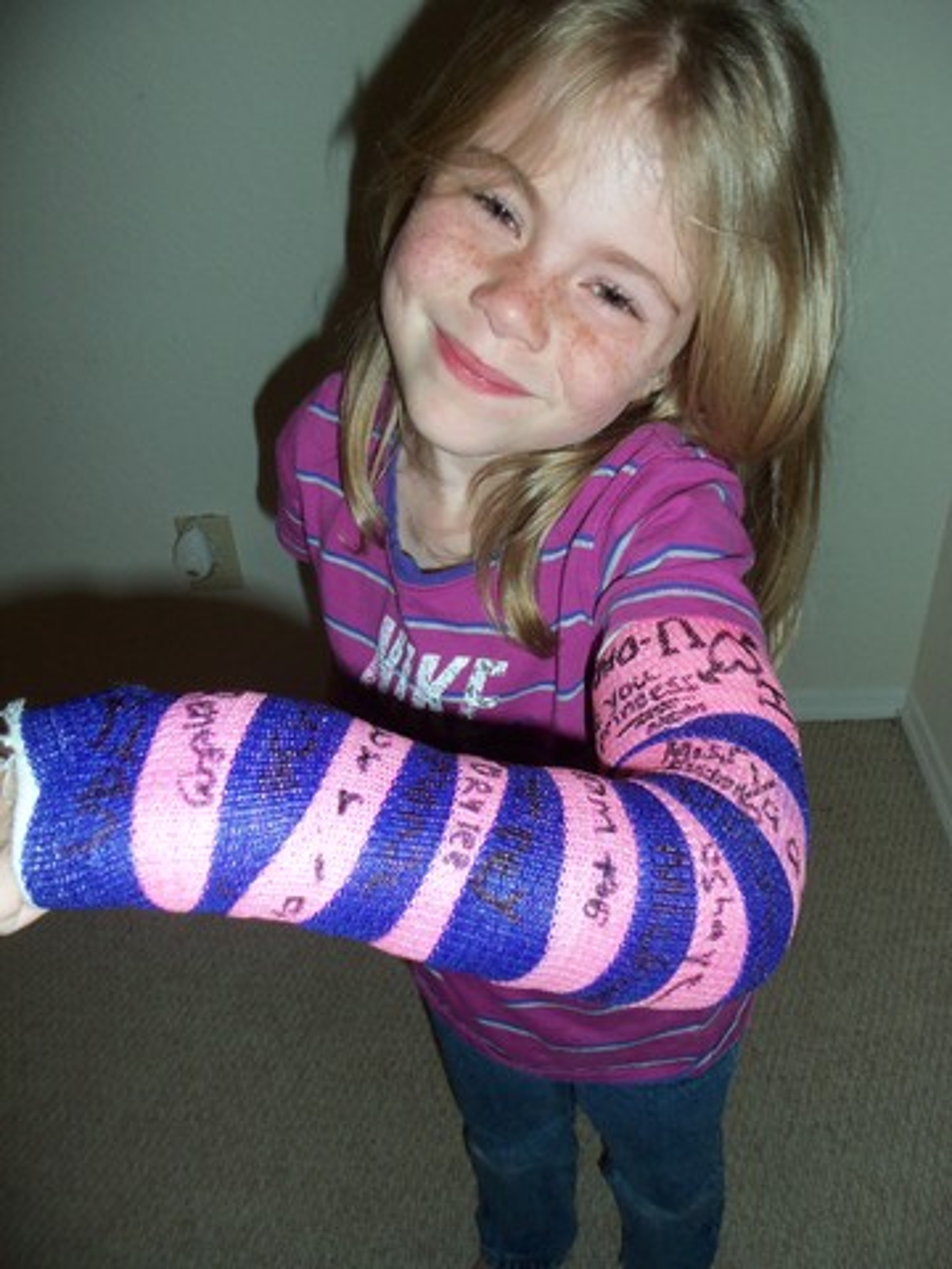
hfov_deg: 48.2
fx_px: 1063
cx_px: 476
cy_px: 634
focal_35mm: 29
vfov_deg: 61.7
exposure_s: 1/30
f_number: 3.4
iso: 100
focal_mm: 5.2
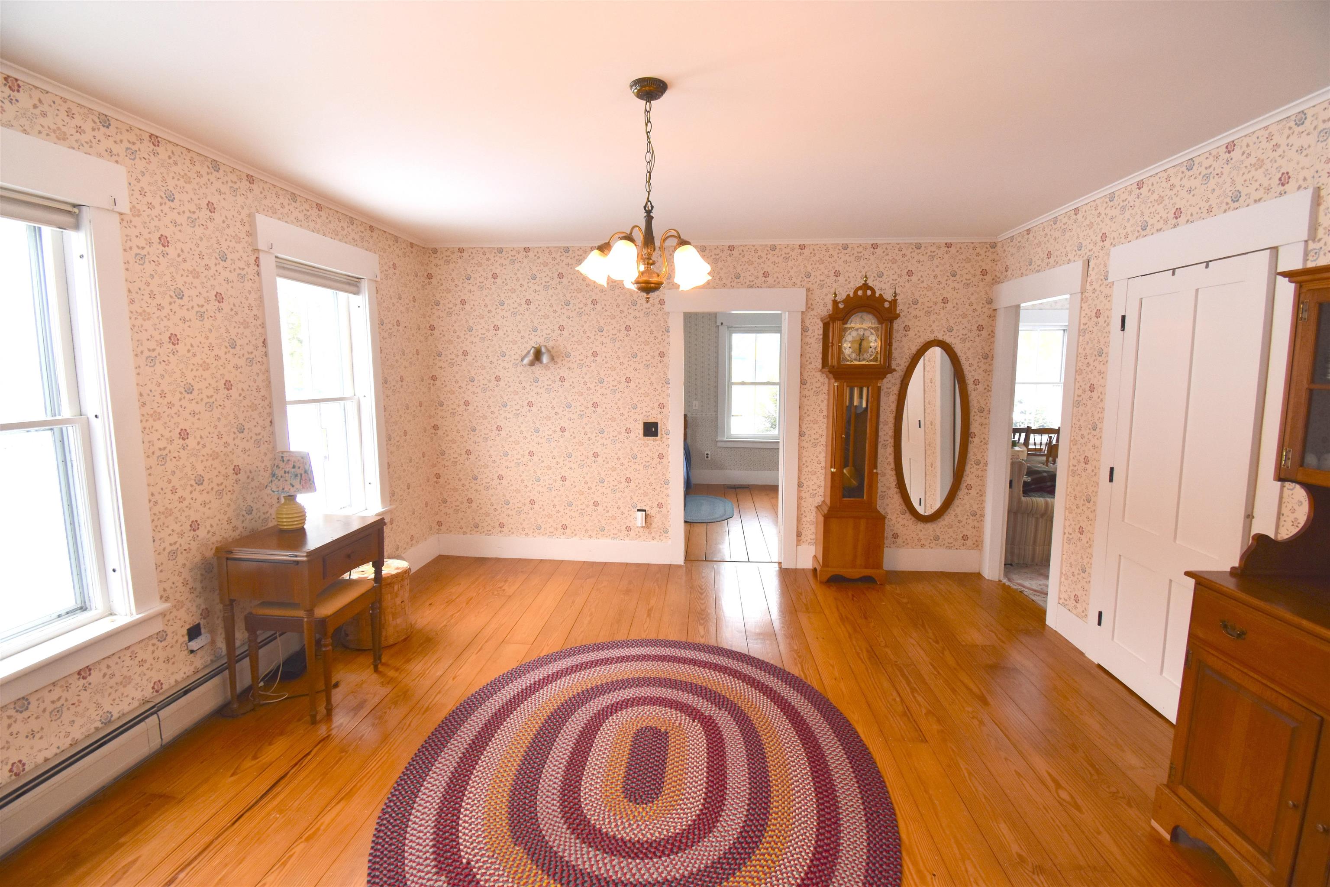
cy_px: 444
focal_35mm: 15
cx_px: 665
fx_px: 554
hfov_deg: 100.4
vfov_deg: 77.3
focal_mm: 10
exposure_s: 1/160
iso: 400
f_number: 6.3
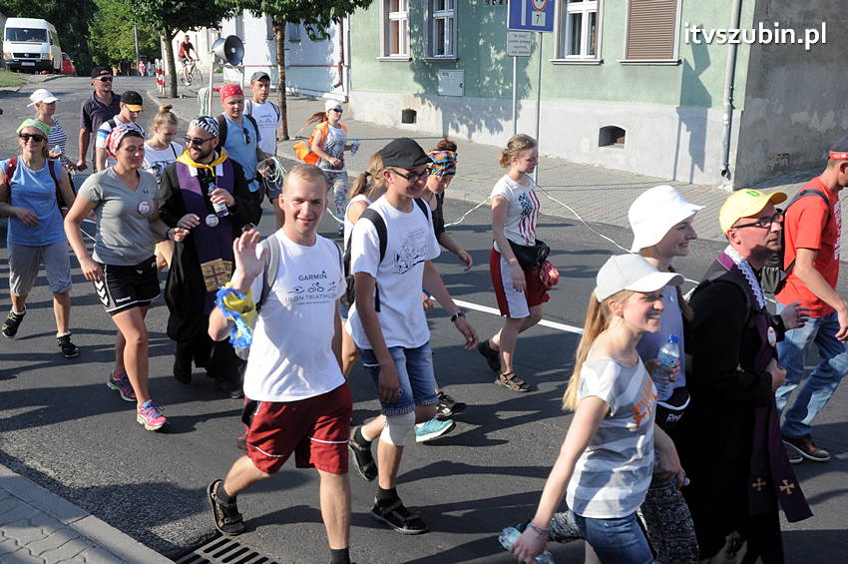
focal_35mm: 36
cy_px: 282
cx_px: 424
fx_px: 847
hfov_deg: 53.2
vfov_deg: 36.8
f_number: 9
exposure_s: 1/320
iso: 400
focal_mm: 24
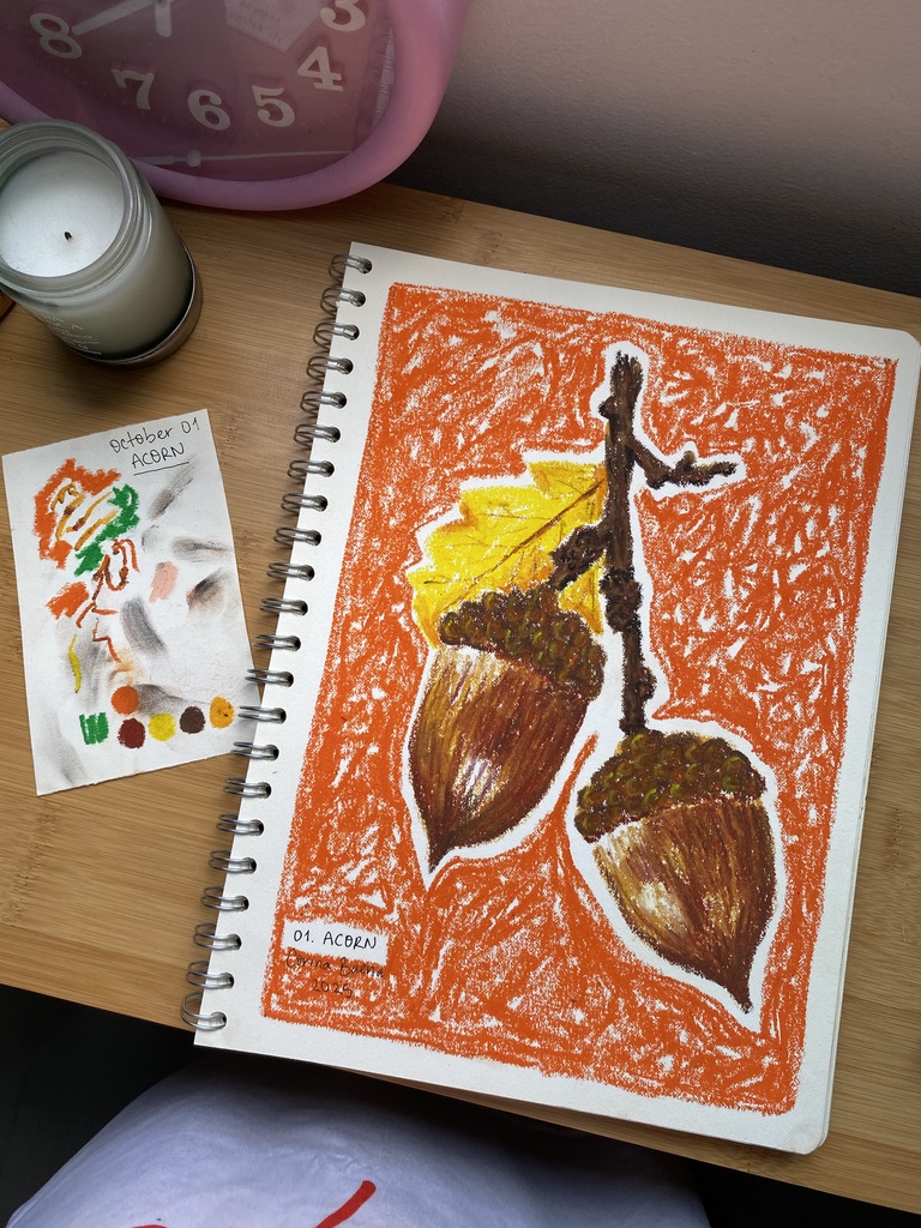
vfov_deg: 67.3
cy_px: 614
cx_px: 460
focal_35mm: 26
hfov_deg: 53.1
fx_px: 922
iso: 32
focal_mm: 4.25
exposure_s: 1/934
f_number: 1.8
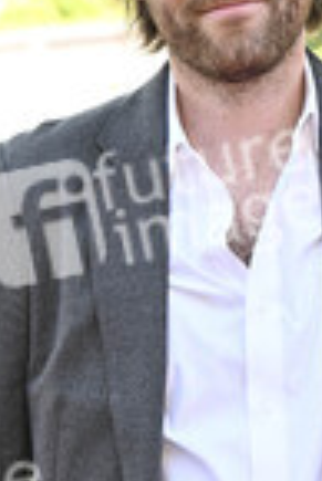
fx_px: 2690
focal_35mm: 201
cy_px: 375
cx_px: 246
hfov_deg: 6.8
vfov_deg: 10.2
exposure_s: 1/320
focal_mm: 73
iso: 640
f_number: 5.6
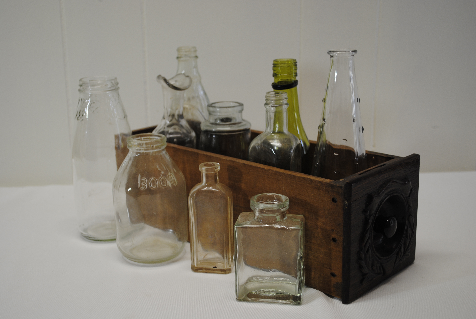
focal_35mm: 48
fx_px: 635
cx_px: 238
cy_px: 160
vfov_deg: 28.2
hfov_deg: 41.1
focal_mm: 32
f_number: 4.8
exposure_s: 1/30
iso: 220
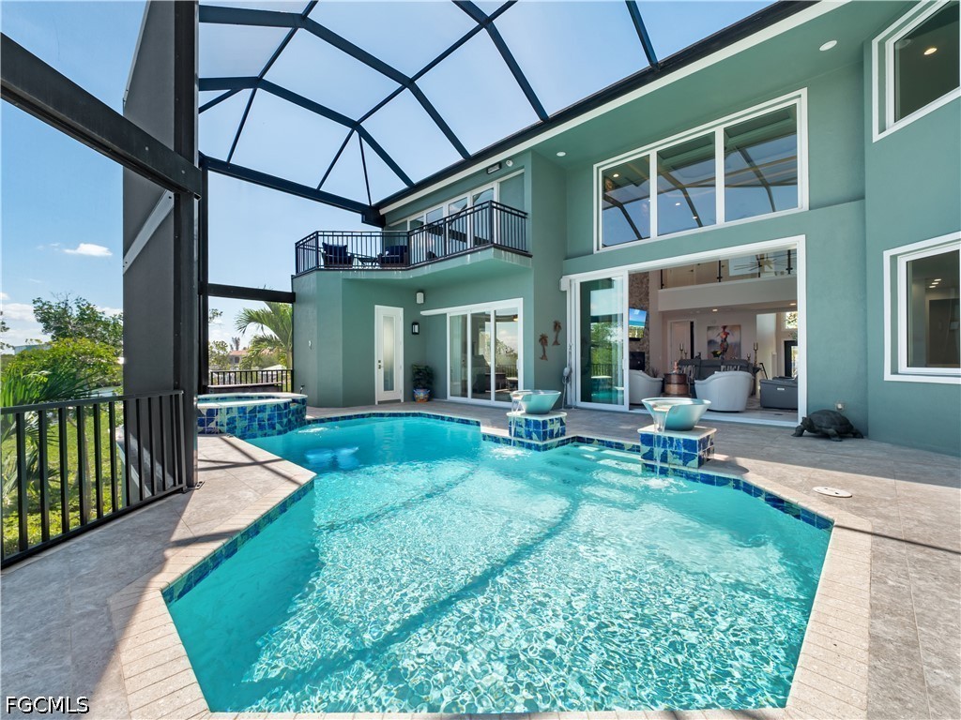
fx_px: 389
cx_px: 480
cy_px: 360
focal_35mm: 14
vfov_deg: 85.7
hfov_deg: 102.1
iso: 200
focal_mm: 7
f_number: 7.1
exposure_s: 1/60
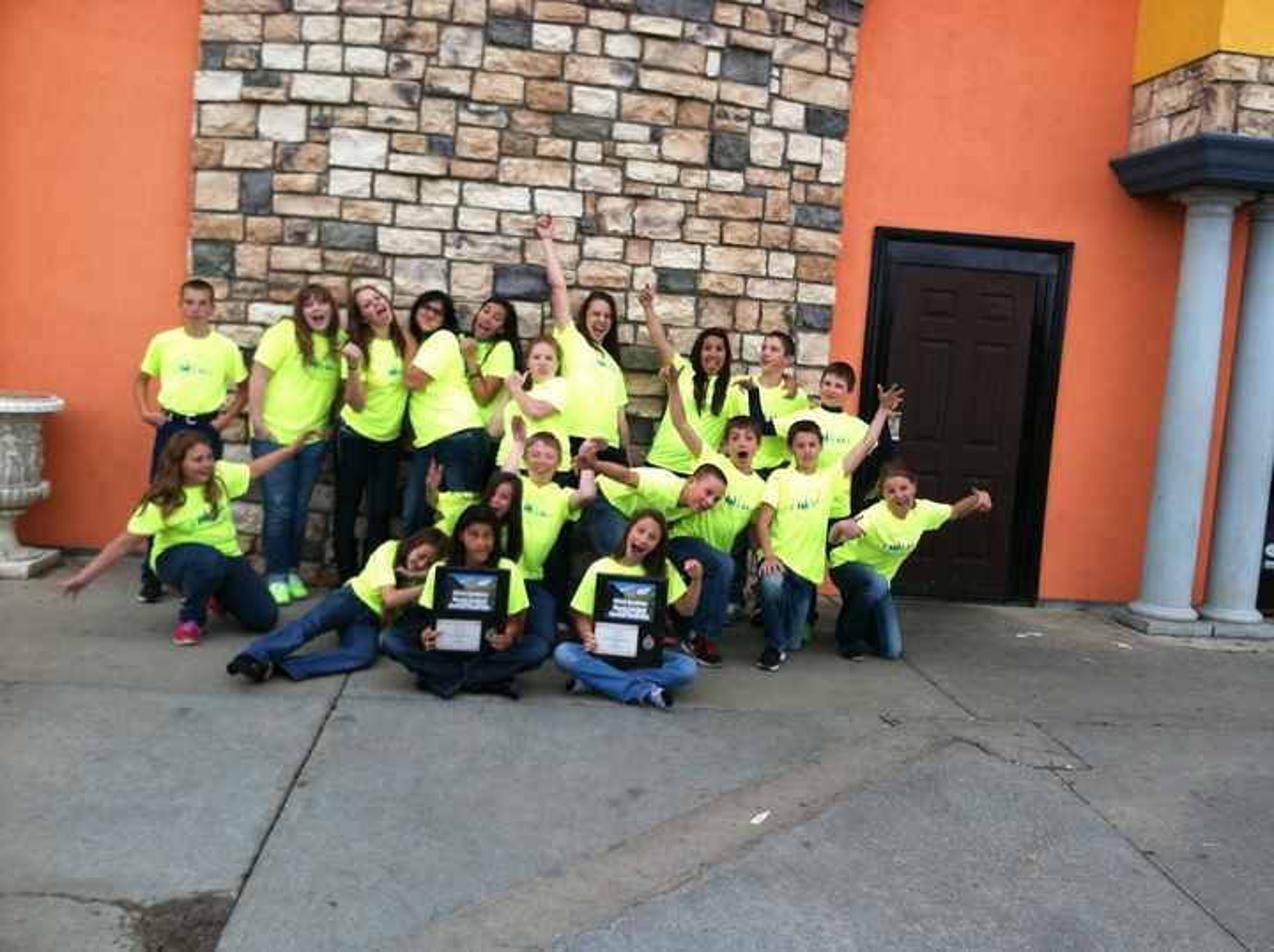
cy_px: 476
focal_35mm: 35
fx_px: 1286
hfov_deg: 52.7
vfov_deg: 40.6
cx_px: 637
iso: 80
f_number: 2.8
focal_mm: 3.85
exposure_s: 1/40
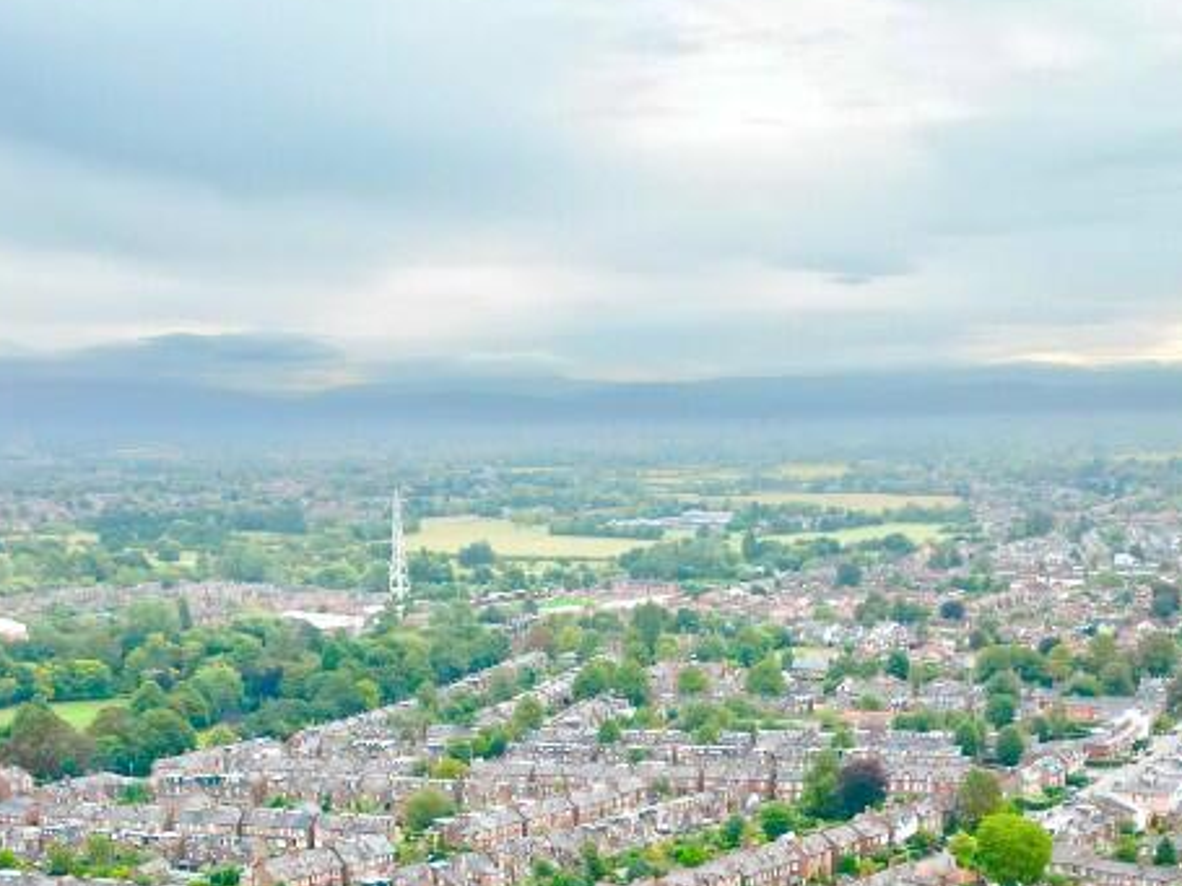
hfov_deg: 35.6
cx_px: 595
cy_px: 959
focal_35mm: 54
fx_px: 1843
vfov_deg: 25.2
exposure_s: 1/400
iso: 110
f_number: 1.7
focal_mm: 6.72
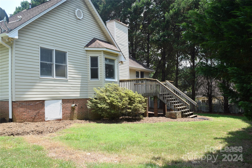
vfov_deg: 41.7
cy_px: 84
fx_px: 220
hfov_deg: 59.5
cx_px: 126
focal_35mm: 32
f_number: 8
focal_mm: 21
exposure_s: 1/250
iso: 250
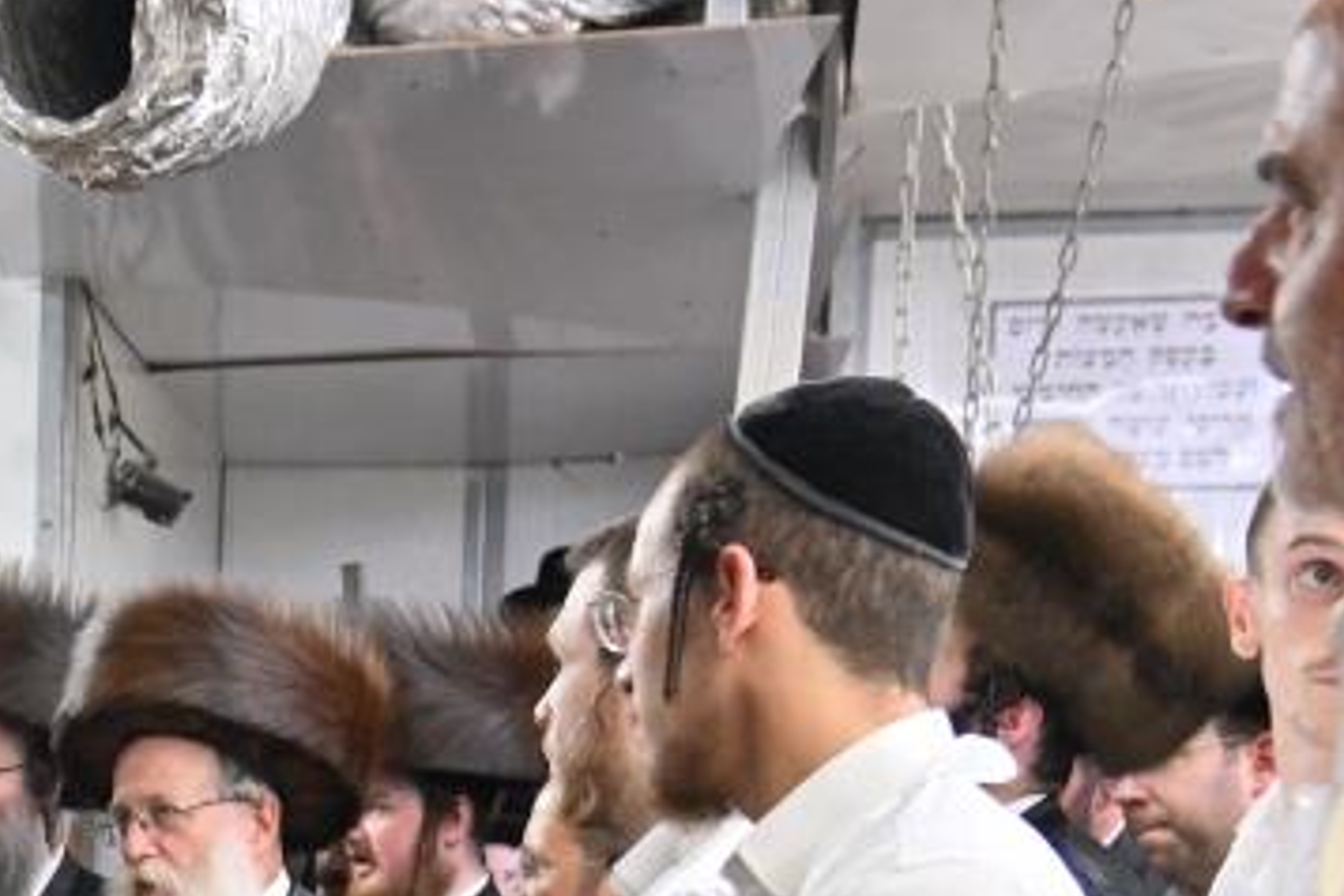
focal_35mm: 86
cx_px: -158
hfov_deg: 22.3
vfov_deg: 15.2
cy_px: 1165
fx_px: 3210
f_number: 4
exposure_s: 1/160
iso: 1250
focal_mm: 30
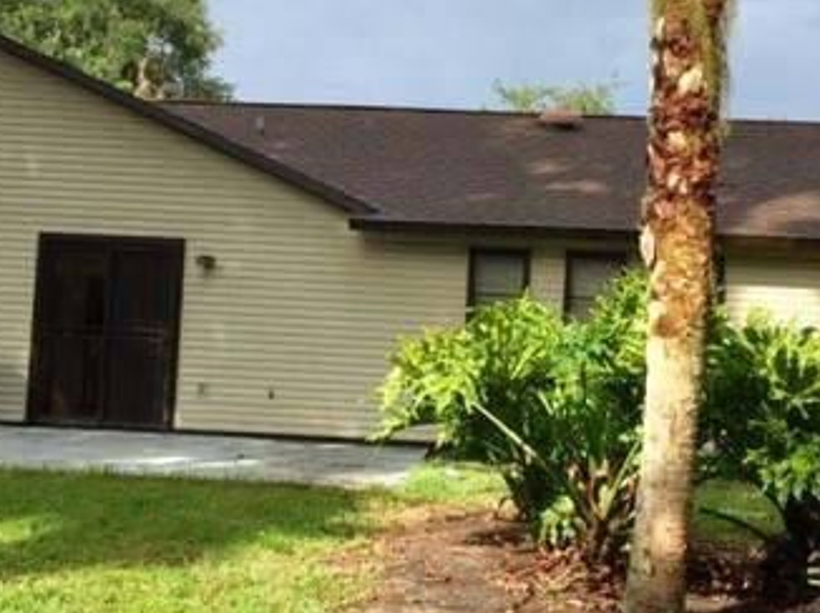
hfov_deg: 33.8
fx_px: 1349
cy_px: 279
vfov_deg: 25.6
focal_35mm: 57
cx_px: 425
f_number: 2.2
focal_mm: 4.15
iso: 32
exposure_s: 1/964
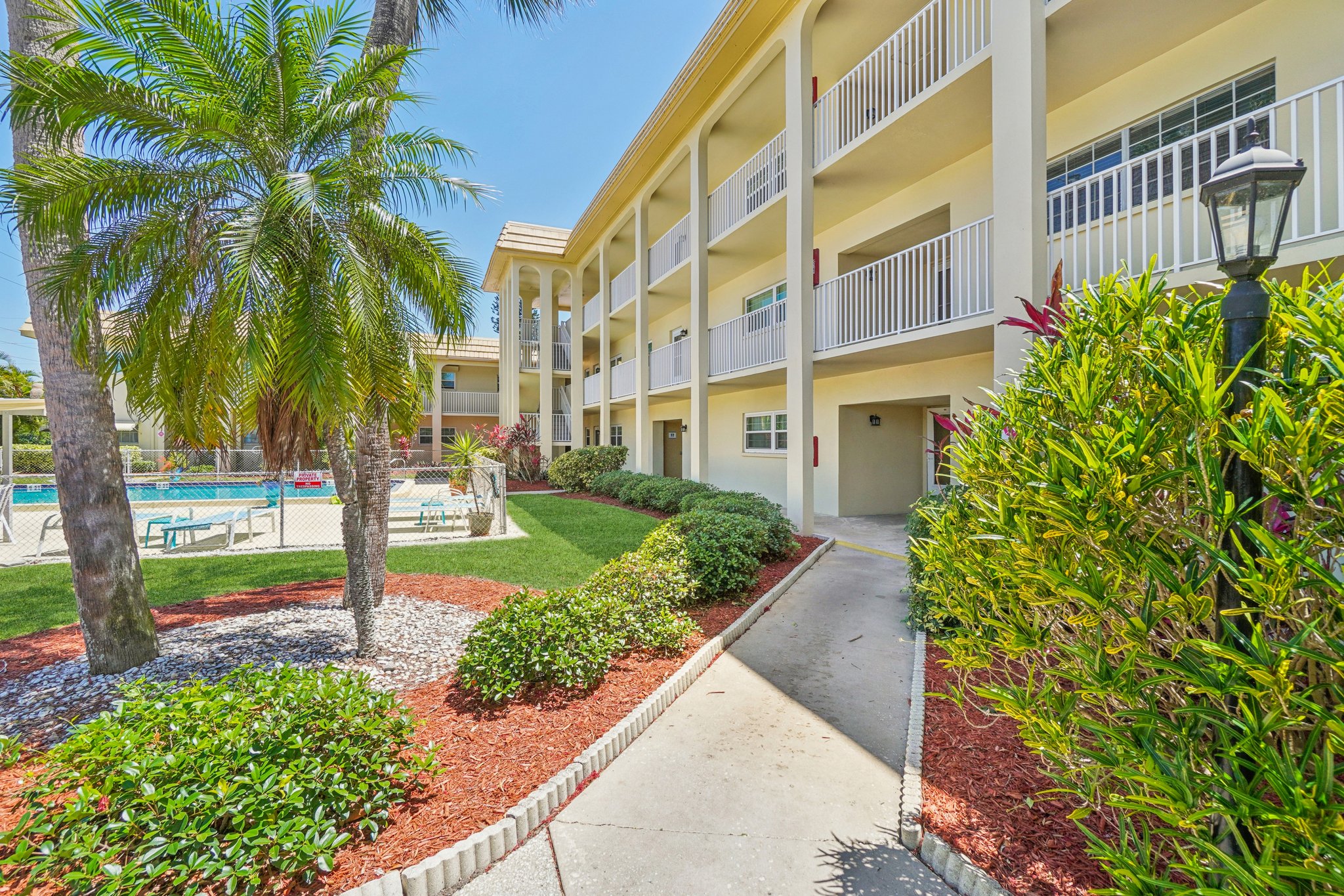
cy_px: 448
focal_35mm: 15
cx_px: 672
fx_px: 560
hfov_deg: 100.4
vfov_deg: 77.3
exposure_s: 1/125
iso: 100
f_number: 8
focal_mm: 10
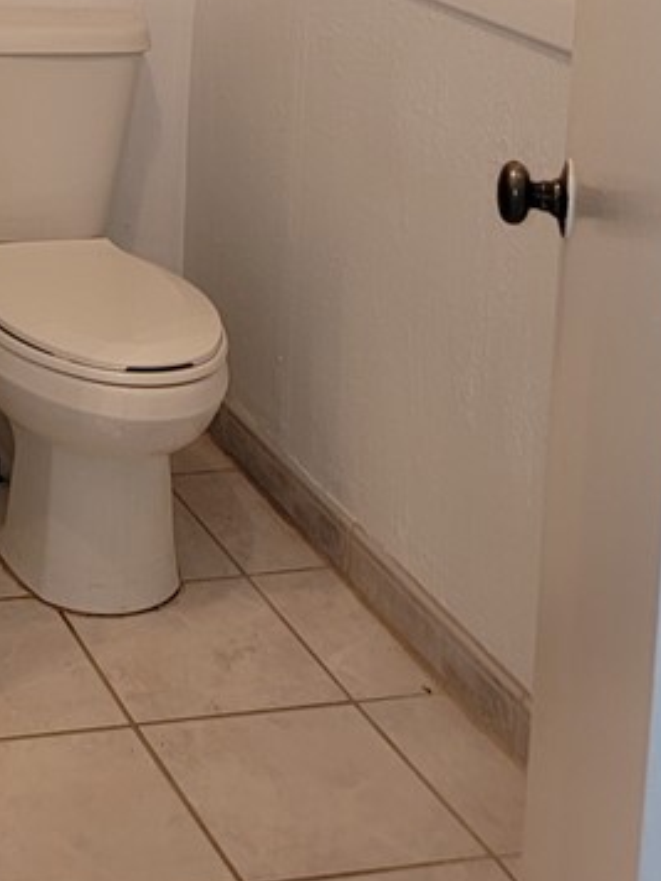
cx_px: -225
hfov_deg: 19.5
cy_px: -198
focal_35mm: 69
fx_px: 1757
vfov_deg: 25.1
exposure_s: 1/10.9
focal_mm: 6.7
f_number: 1.8
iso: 125
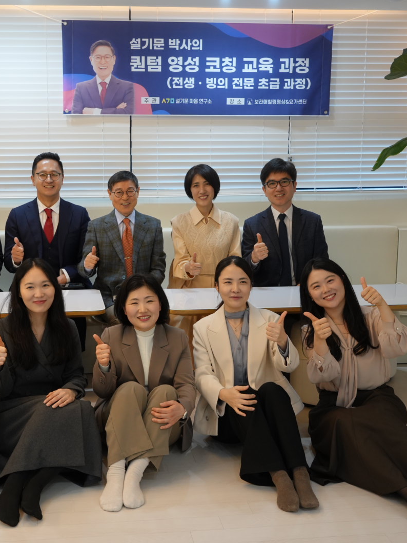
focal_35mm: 47
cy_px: 276
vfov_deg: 40.4
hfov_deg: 30.6
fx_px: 737
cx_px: 136
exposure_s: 1/160
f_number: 4.5
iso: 1000
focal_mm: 32
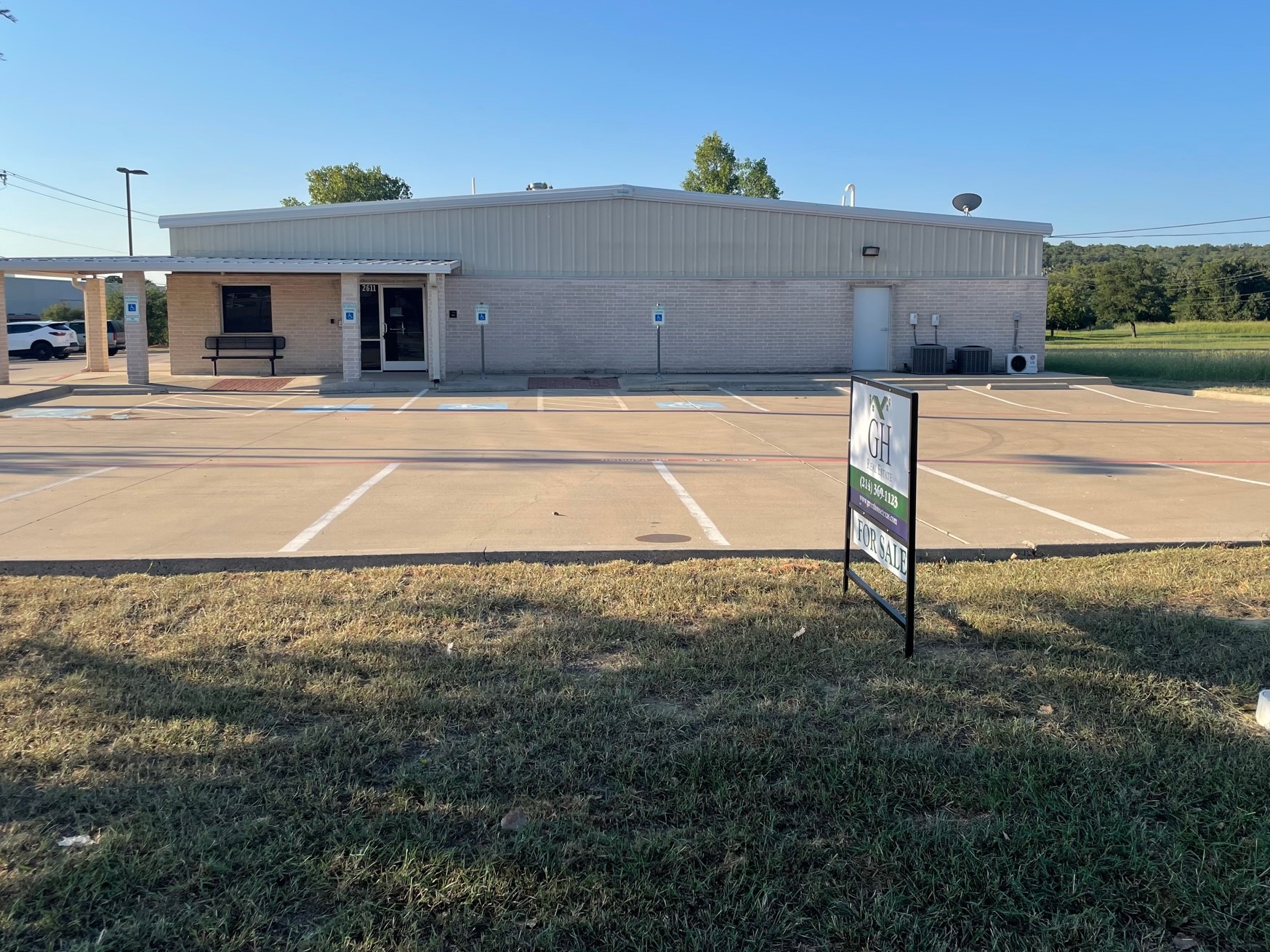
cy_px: 431
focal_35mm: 30
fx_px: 1101
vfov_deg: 46.7
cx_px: 628
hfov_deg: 60.0
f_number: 1.6
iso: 32
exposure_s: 1/2618
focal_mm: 4.2
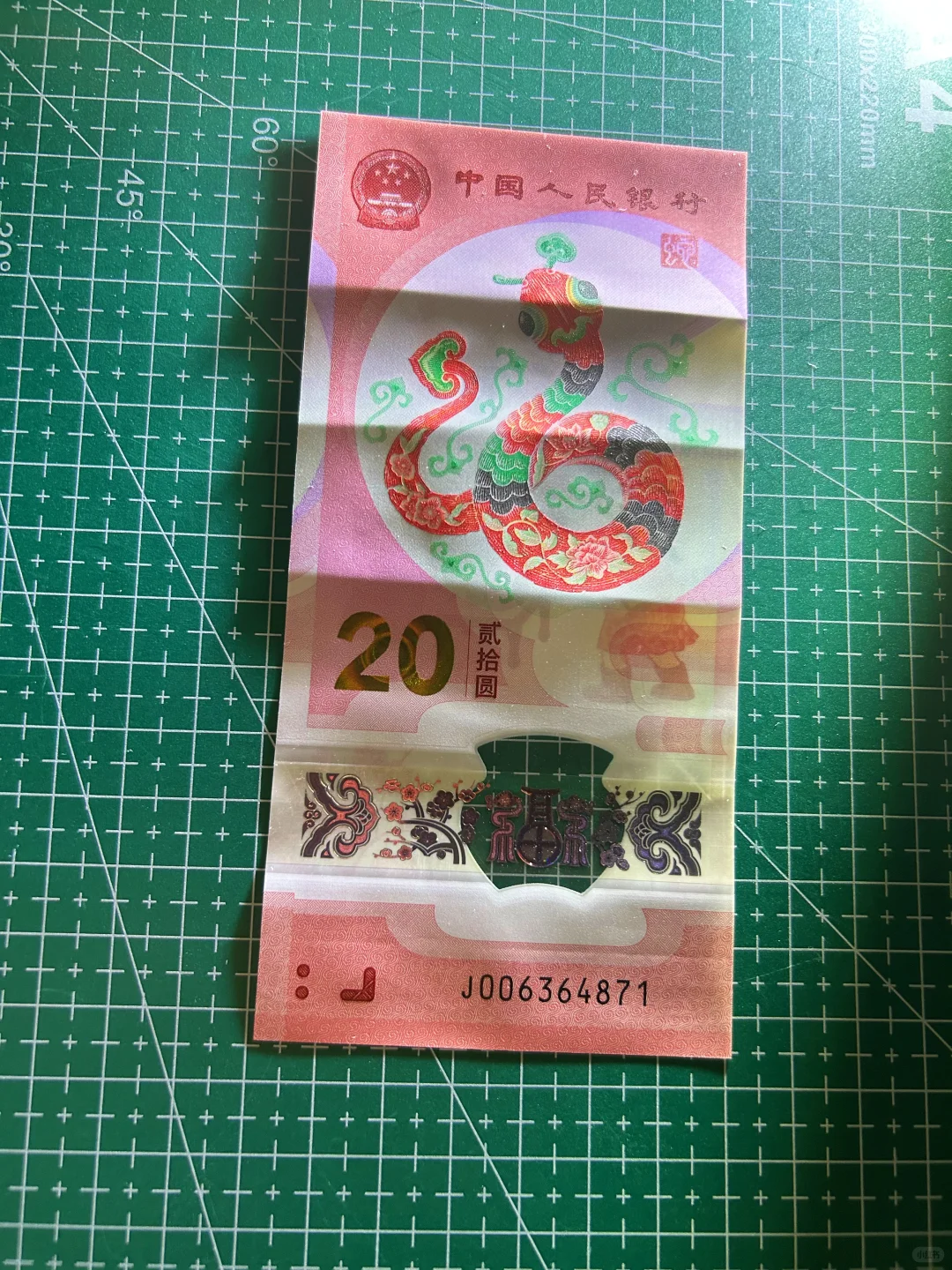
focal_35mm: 26
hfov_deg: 53.1
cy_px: 635
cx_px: 476
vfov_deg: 67.3
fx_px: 953
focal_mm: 5.7
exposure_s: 1/101
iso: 125
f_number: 1.5
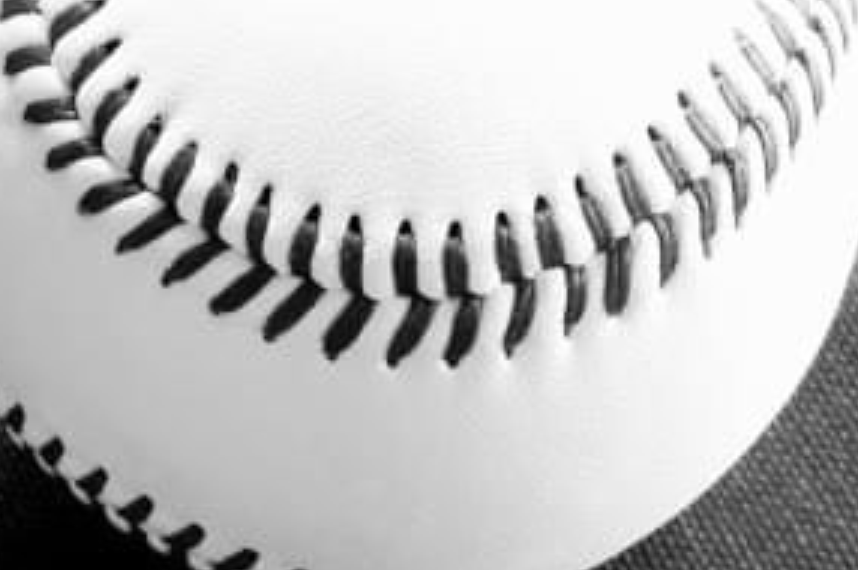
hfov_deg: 15.5
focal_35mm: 132
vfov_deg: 10.4
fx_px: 3142
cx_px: 297
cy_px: 298
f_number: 36
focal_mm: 60
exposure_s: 4
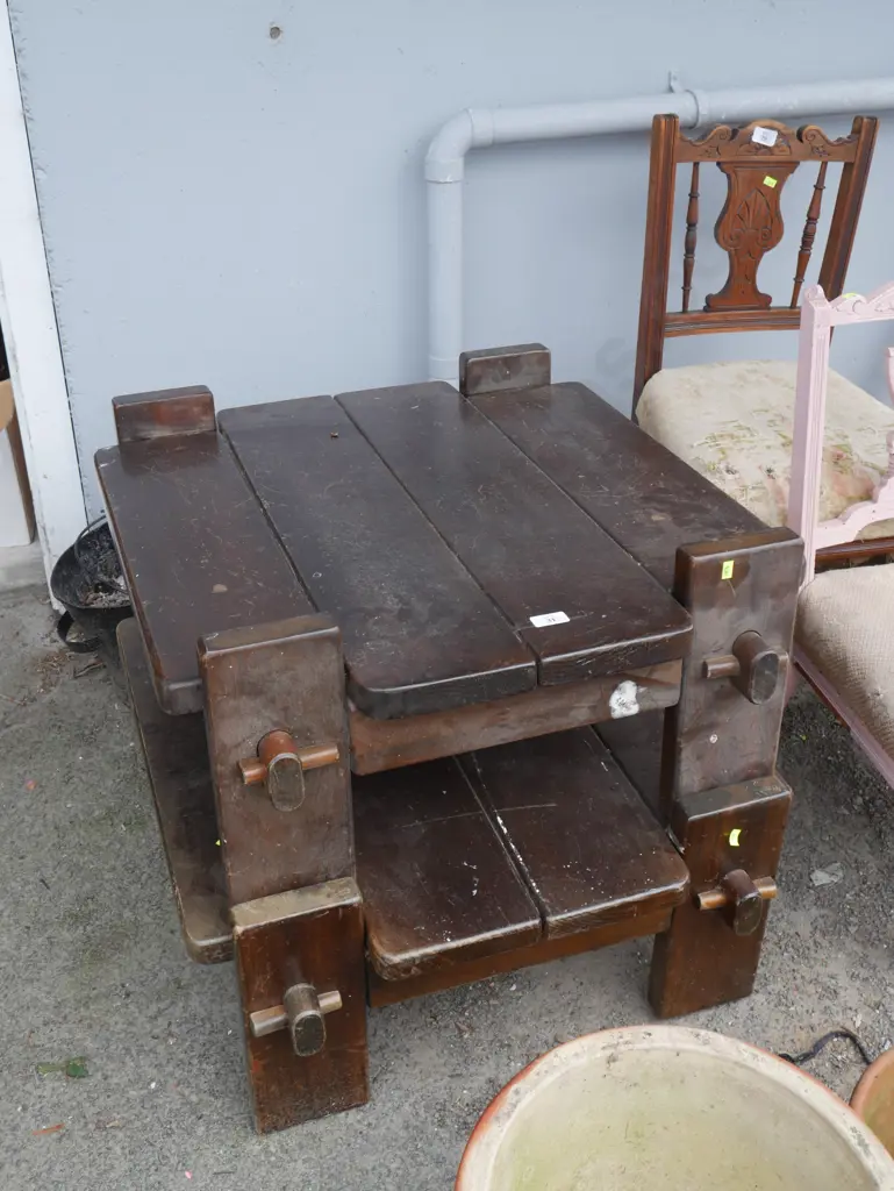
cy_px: 596
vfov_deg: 49.0
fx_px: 1307
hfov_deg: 37.8
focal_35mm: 38
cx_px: 447
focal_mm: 19
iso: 200
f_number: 5.6
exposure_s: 1/160
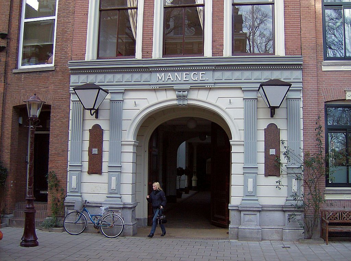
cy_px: 130
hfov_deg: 49.1
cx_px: 176
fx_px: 384
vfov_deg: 37.6
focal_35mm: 38
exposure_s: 1/322
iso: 100
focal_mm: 6.4
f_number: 2.9
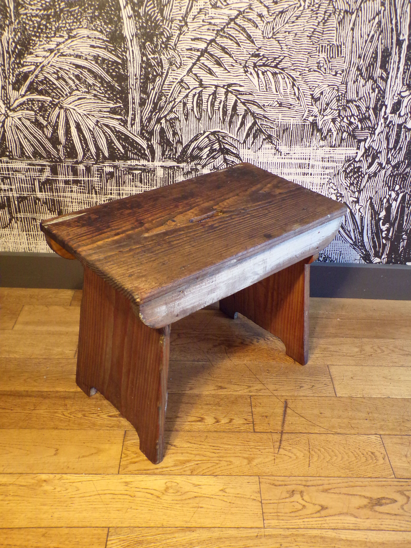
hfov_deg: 44.2
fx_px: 507
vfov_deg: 56.8
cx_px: 206
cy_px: 274
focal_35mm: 32
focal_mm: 5.8
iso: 400
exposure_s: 1/8
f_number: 3.2
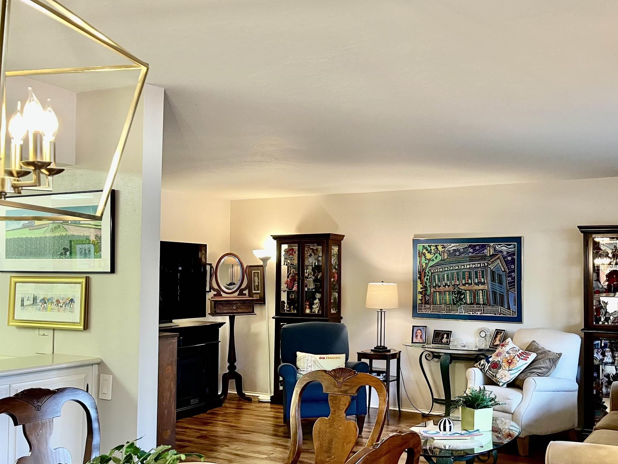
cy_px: 250
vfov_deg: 39.6
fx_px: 643
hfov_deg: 50.8
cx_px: 388
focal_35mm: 36
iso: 125
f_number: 1.6
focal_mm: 5.1
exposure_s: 1/60
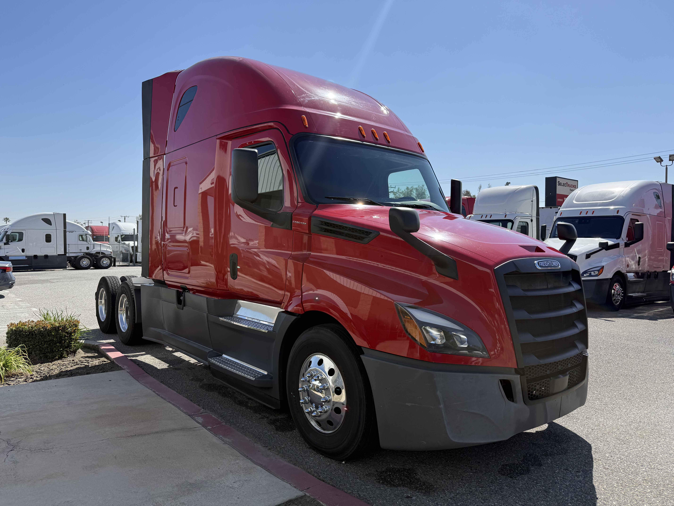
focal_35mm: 24
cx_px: 337
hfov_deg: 71.6
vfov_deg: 56.8
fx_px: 467
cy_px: 253
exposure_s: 1/4673
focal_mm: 6.76
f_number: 1.78
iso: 80
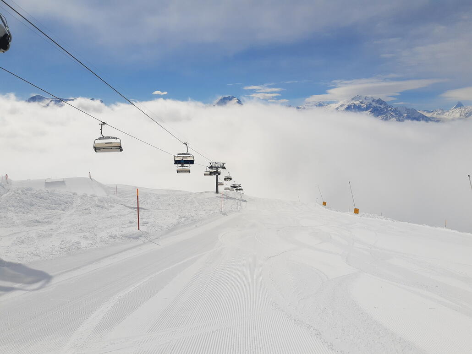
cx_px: 236
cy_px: 177
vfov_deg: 53.1
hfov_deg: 67.3
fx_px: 355
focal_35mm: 26
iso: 40
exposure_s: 1/20408
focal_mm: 4.75
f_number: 1.7
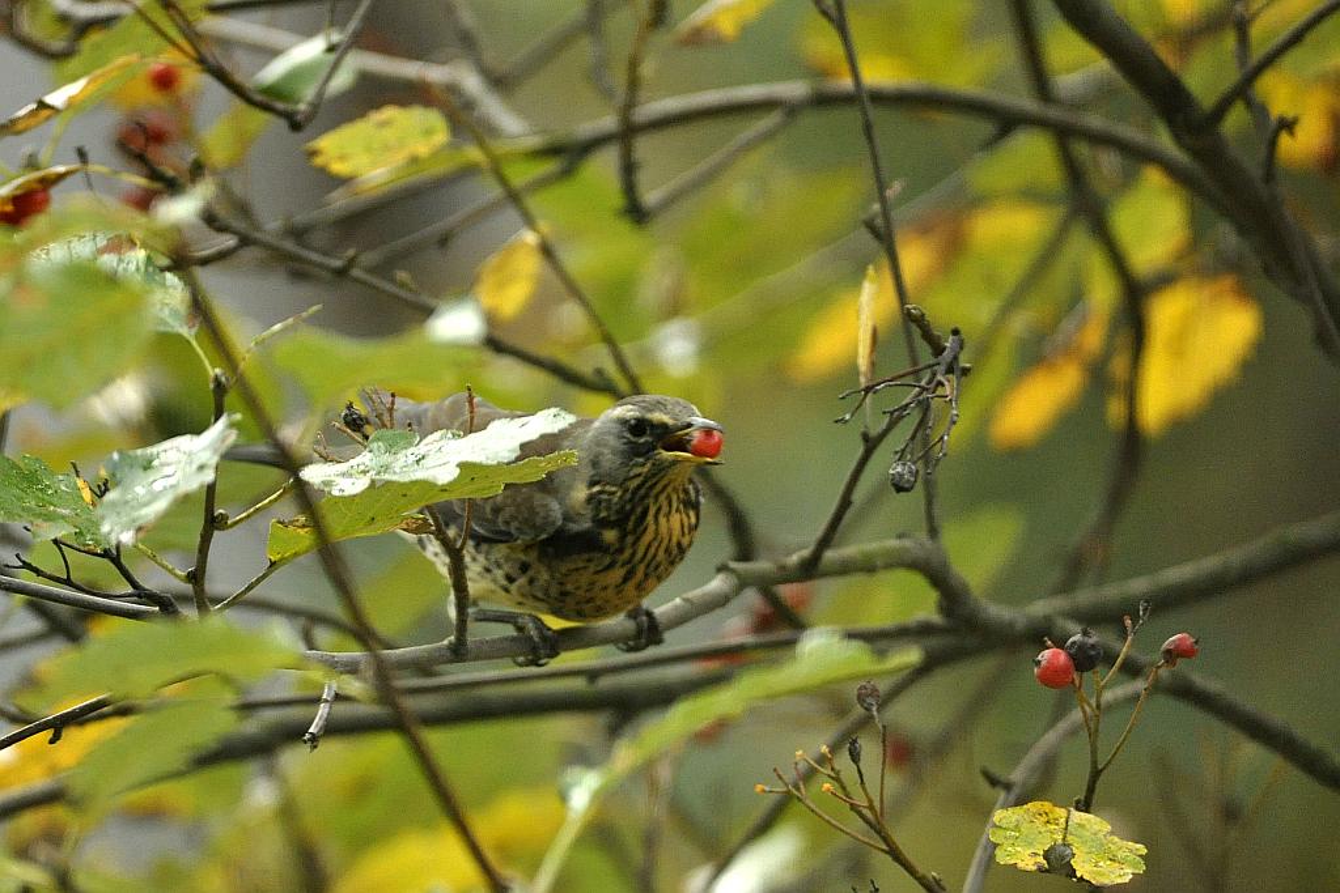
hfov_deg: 3.7
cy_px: 446
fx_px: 20660
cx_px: 670
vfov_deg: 2.5
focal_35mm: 555
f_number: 5.6
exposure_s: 1/500
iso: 1250
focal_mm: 370
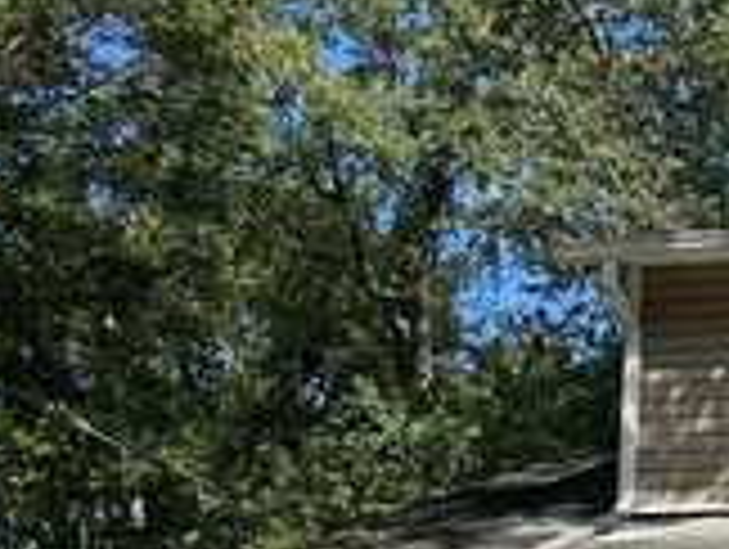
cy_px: 590
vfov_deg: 17.5
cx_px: 1098
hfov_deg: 20.4
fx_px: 1729
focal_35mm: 82
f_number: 1.5
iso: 50
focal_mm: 5.7
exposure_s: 1/2353
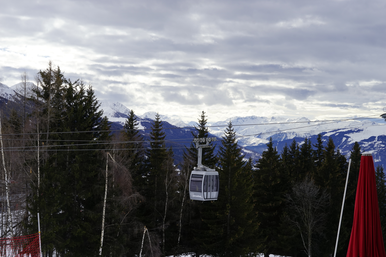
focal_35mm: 57
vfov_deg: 23.8
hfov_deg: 35.1
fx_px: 611
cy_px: 128
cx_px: 193
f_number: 11
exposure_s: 1/160
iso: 100
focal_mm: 57
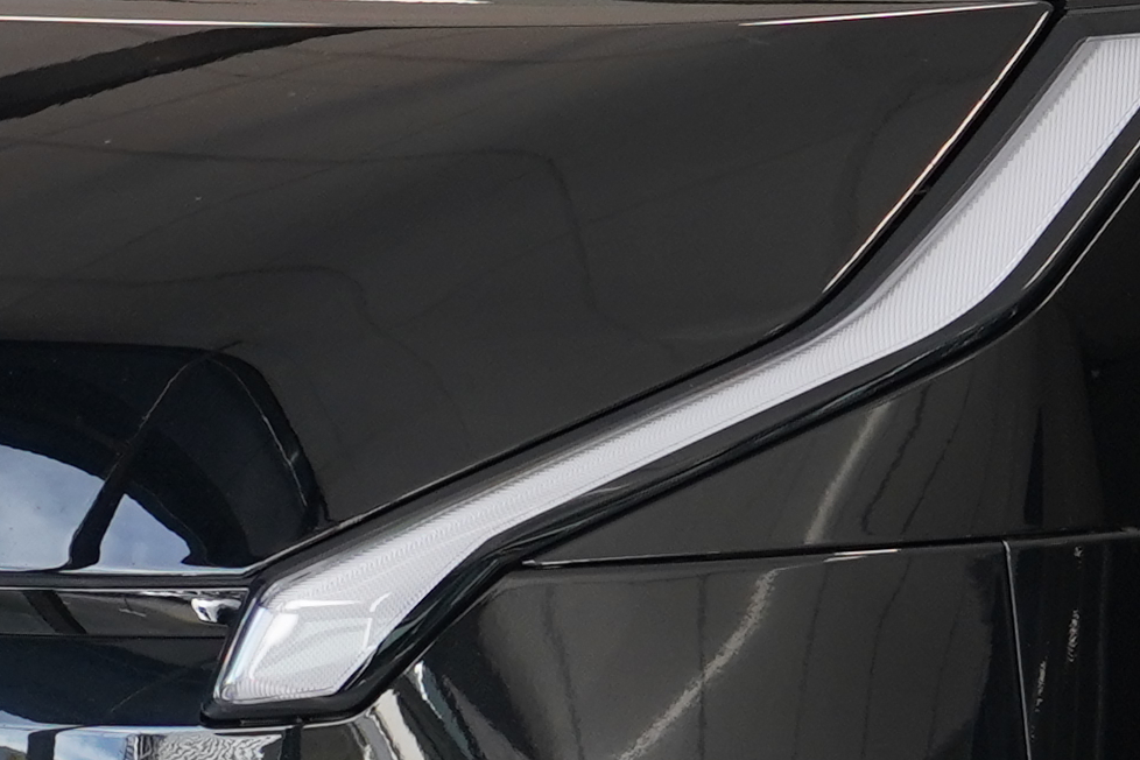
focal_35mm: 368
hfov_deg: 5.6
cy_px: 782
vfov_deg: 3.7
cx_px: 633
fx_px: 11652
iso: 640
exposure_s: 1/60
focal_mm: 60
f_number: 4
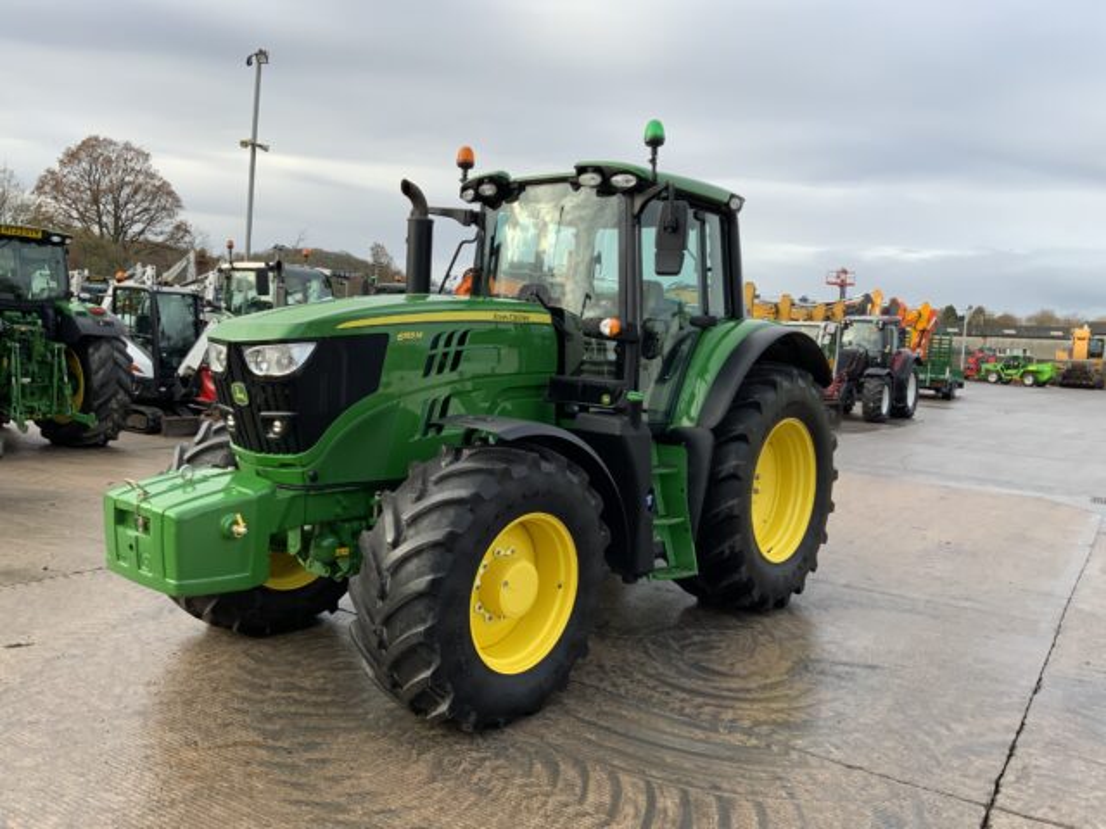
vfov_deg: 48.2
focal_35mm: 29
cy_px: 414
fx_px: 927
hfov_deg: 61.7
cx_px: 553
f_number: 1.8
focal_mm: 3
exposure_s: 1/295
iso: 16
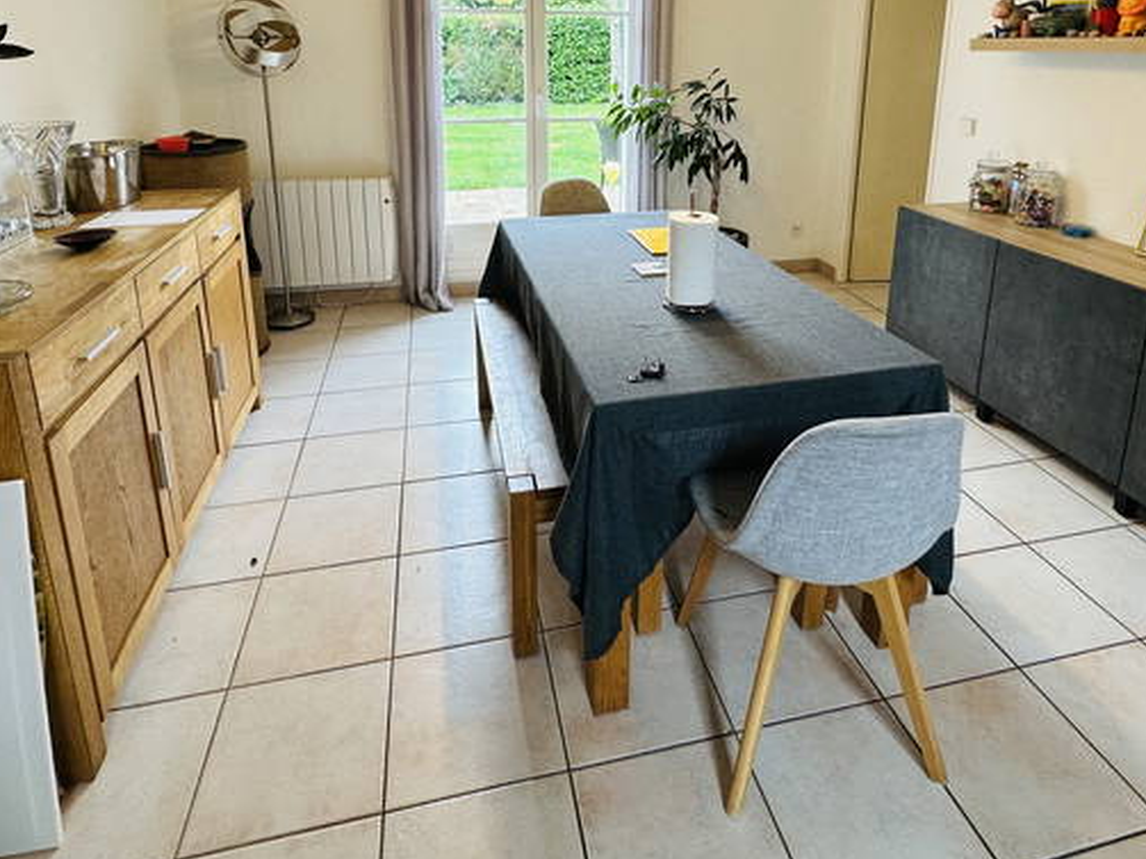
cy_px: 212
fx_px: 728
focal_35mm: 22
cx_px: 606
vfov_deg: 57.8
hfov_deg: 76.3
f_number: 2.2
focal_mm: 2.22
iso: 125
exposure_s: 1/100
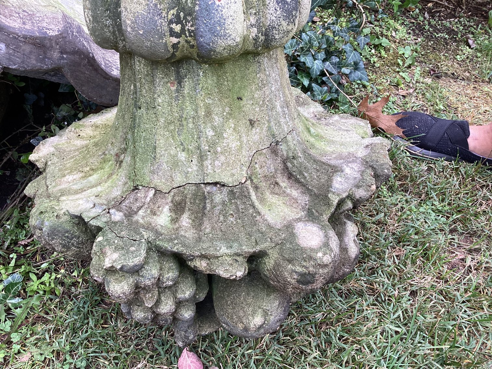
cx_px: 246
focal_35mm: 31
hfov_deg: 58.3
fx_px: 441
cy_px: 184
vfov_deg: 45.4
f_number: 2.4
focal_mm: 3.3
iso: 32
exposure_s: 1/120
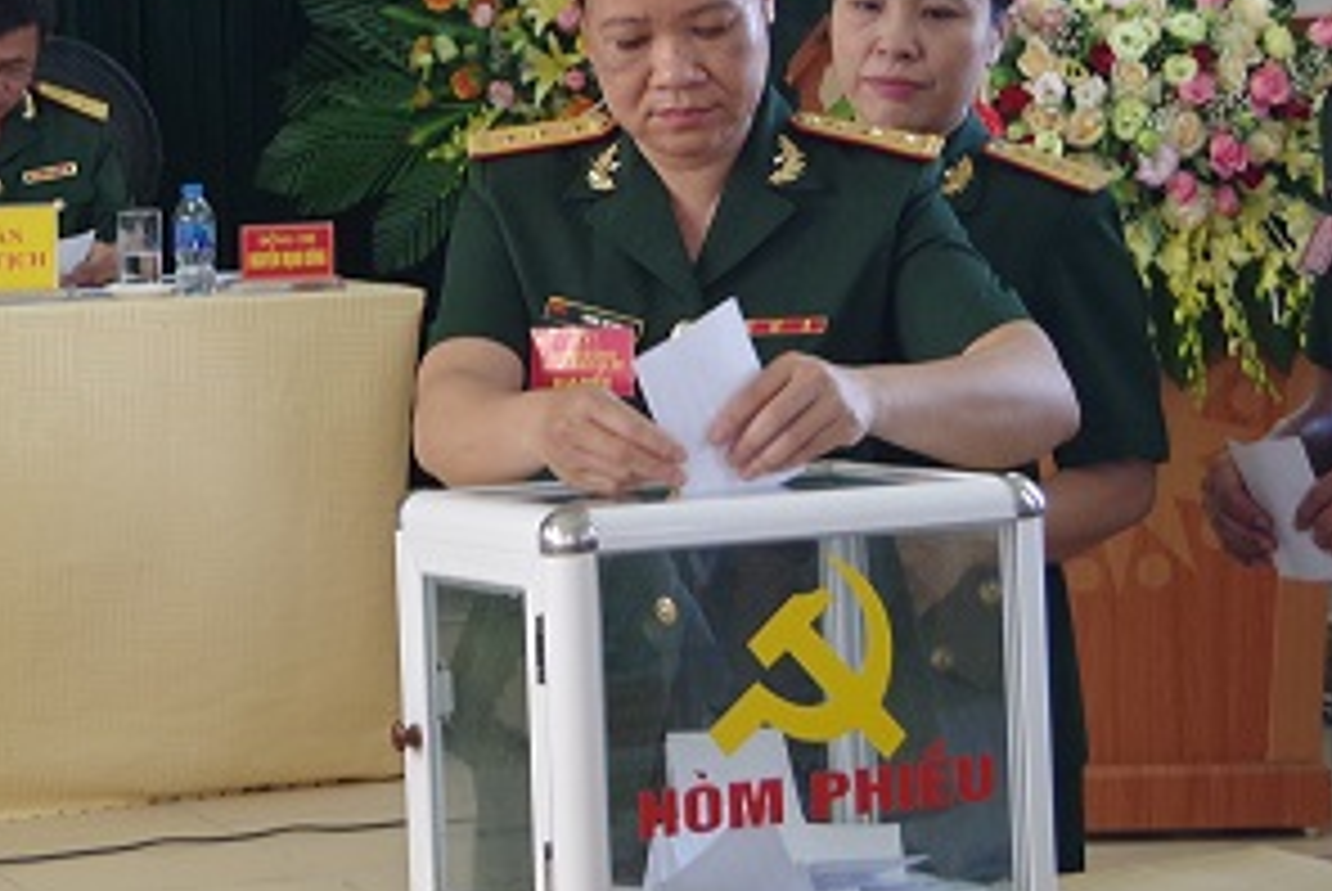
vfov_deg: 12.2
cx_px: 508
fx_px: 4148
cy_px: 169
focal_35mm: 112
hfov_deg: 18.2
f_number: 4
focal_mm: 24
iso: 800
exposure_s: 1/60
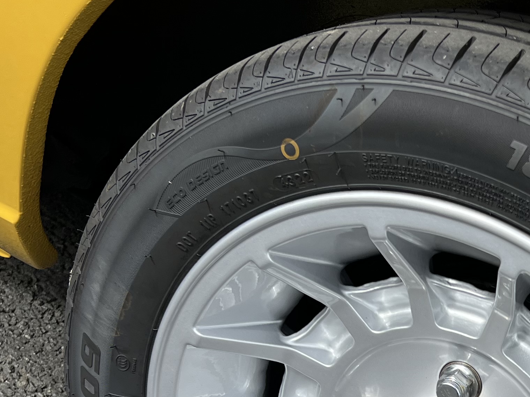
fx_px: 1056
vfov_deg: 20.3
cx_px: 508
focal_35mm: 69
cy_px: 441
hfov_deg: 26.9
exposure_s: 1/1751
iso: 50
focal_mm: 5.7
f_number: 1.5
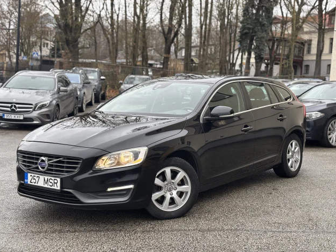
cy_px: 126
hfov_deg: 36.2
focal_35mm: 53
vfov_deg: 27.5
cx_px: 168
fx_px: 514
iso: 32
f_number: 1.6
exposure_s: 1/121
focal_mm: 5.96
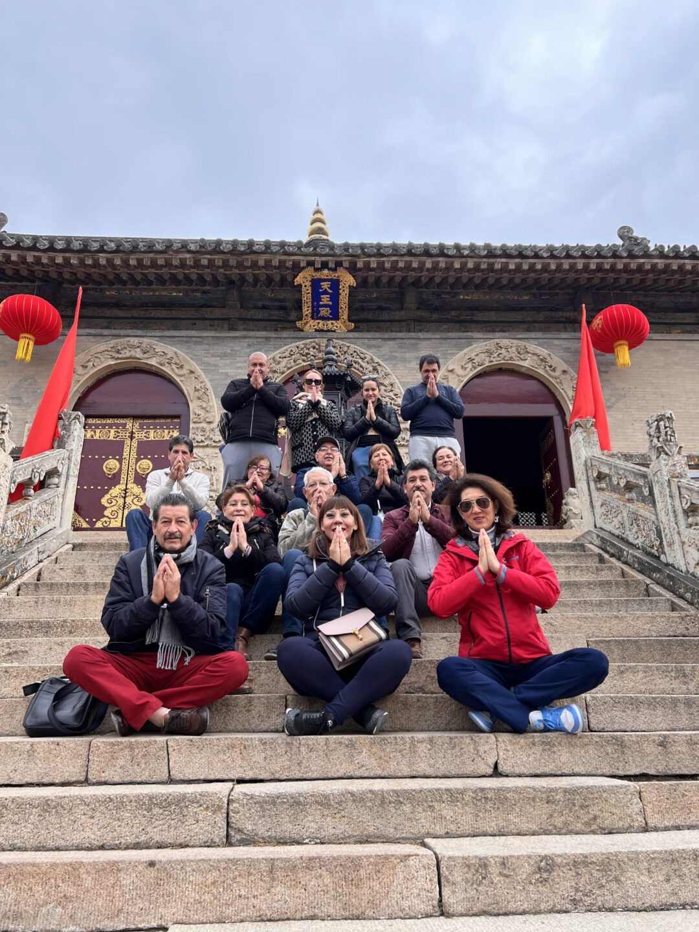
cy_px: 466
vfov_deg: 67.3
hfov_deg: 53.1
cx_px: 350
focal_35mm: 26
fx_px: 700
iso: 50
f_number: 1.5
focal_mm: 5.7
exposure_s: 1/846
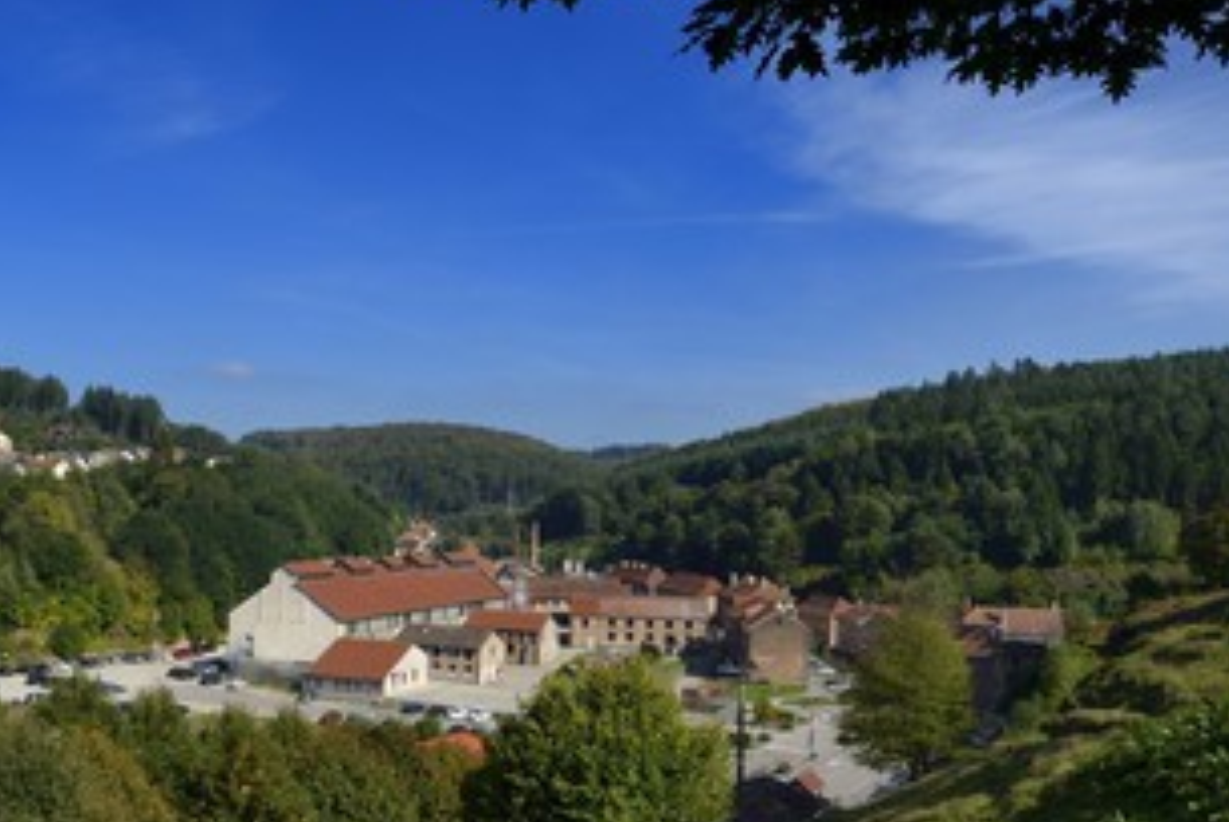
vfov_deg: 39.8
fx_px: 1128
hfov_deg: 55.7
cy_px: 516
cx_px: 391
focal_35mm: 33
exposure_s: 1/200
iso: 200
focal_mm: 24
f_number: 16
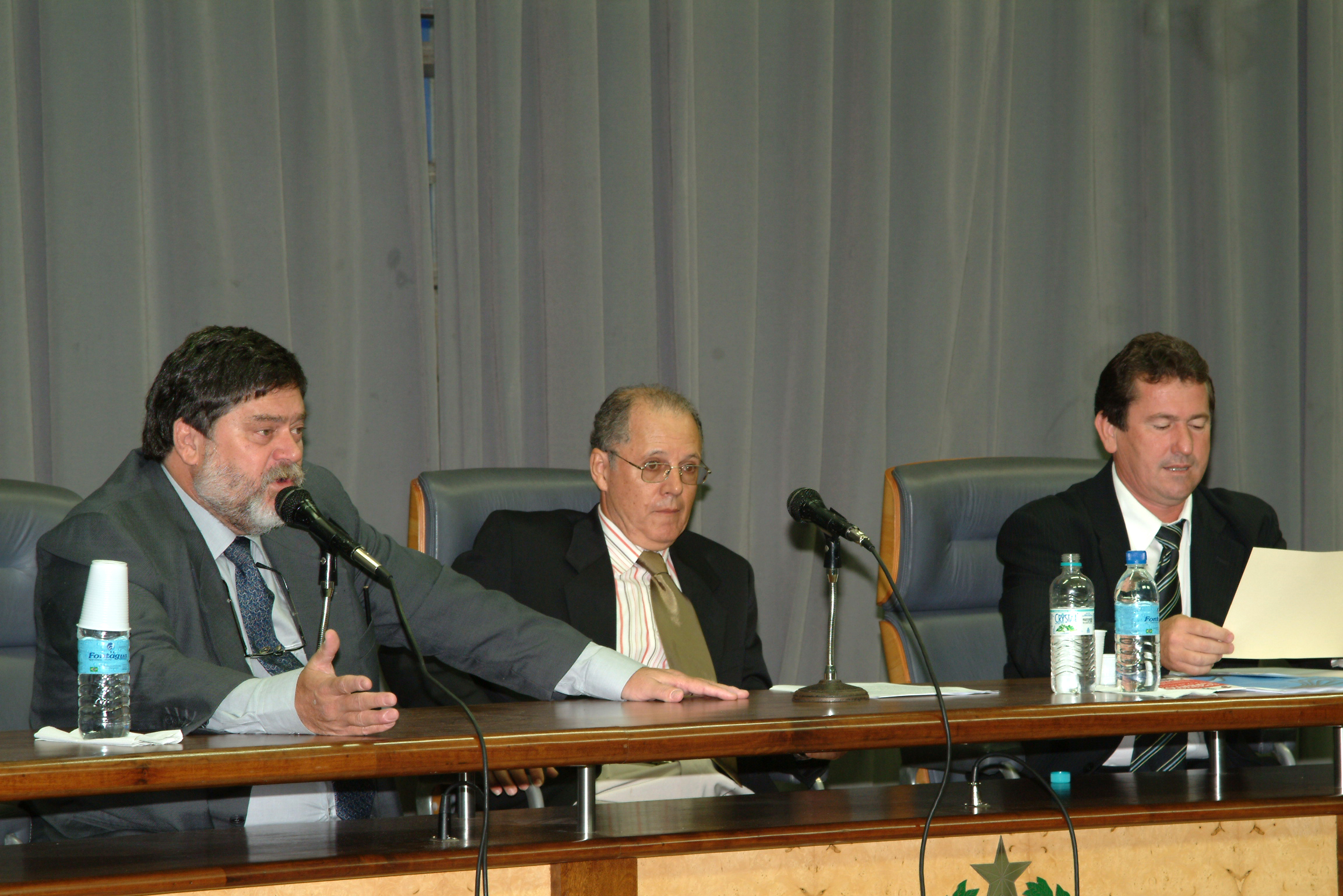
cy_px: 448
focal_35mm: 126
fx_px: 4700
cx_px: 672
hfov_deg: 16.3
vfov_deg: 10.9
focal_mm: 84
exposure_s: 1/90
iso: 400
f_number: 5.6
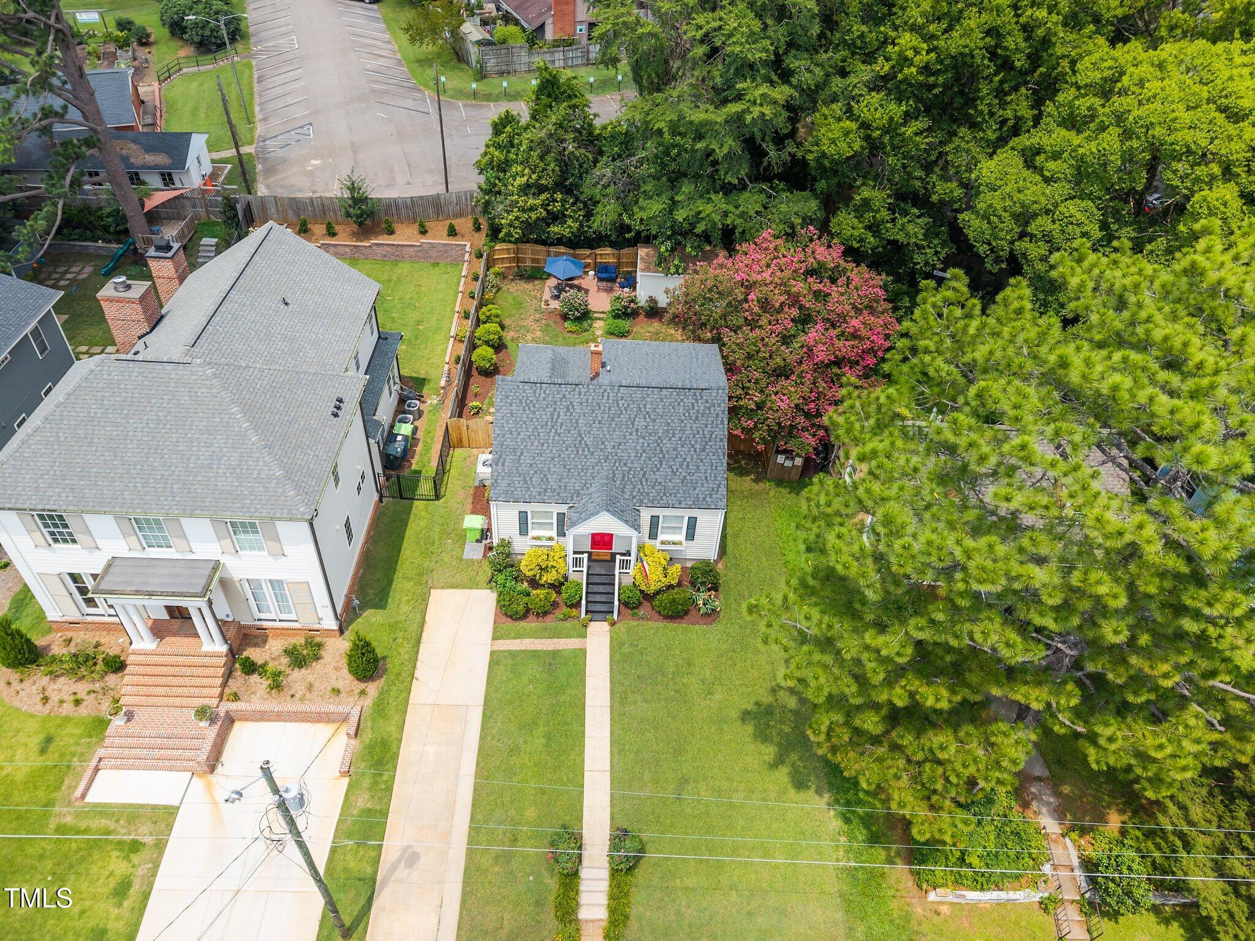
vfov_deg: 56.8
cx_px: 628
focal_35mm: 24
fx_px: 870
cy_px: 470
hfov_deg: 71.6
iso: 180
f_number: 1.8
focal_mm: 8.67
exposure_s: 1/2500
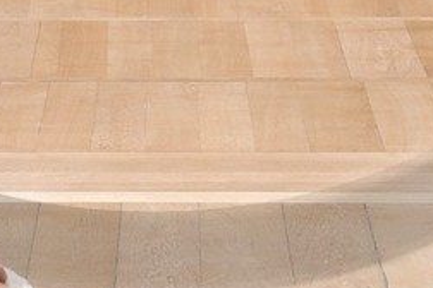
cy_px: -418
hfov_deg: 5.2
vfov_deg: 3.4
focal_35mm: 393
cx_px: 153
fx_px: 4727
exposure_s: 1/1.25
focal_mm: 62
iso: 200
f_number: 10
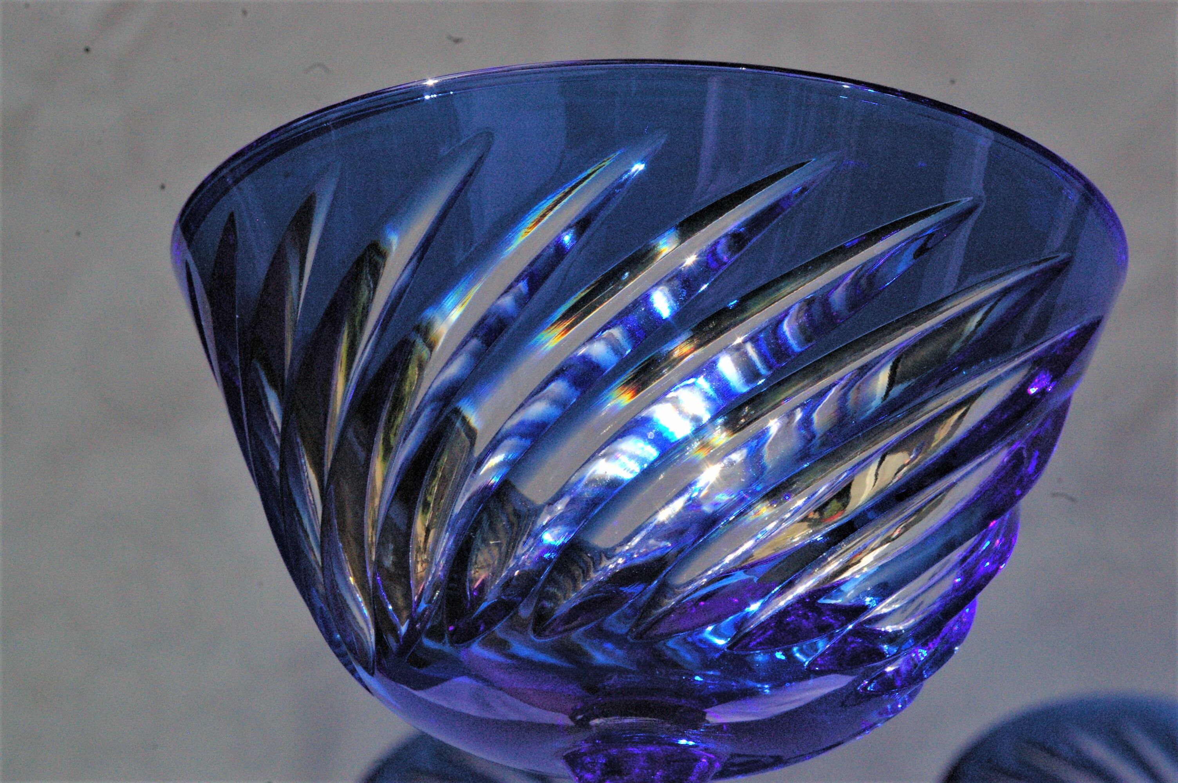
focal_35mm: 39
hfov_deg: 49.6
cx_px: 589
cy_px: 392
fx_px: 1275
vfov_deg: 34.1
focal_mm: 26
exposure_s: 1/1000
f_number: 13
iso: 1600
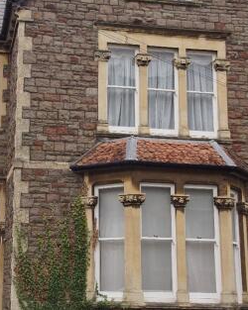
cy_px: 154
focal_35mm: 60
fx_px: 551
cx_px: 64
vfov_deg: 31.5
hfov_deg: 25.1
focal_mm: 28
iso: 100
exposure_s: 1/100
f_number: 6.3
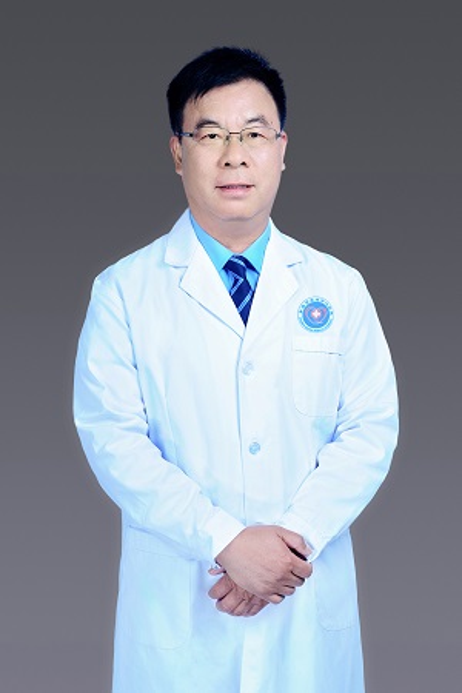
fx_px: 962
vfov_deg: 39.6
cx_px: 231
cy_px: 346
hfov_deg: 27.0
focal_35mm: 50
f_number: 9
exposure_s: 1/160
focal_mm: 50
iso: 200
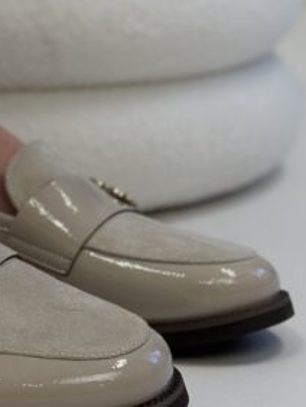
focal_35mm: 136
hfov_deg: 10.7
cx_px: -72
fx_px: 1601
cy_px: 84
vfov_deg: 14.4
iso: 100
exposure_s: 1/100
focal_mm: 6.86
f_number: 1.78
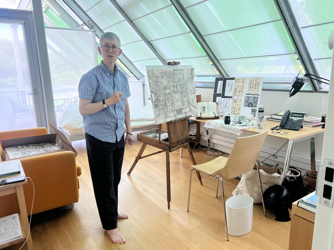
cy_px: 125
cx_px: 167
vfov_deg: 53.1
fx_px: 251
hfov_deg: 67.3
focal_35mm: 26
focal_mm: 5.7
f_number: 1.5
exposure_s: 1/121
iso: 64
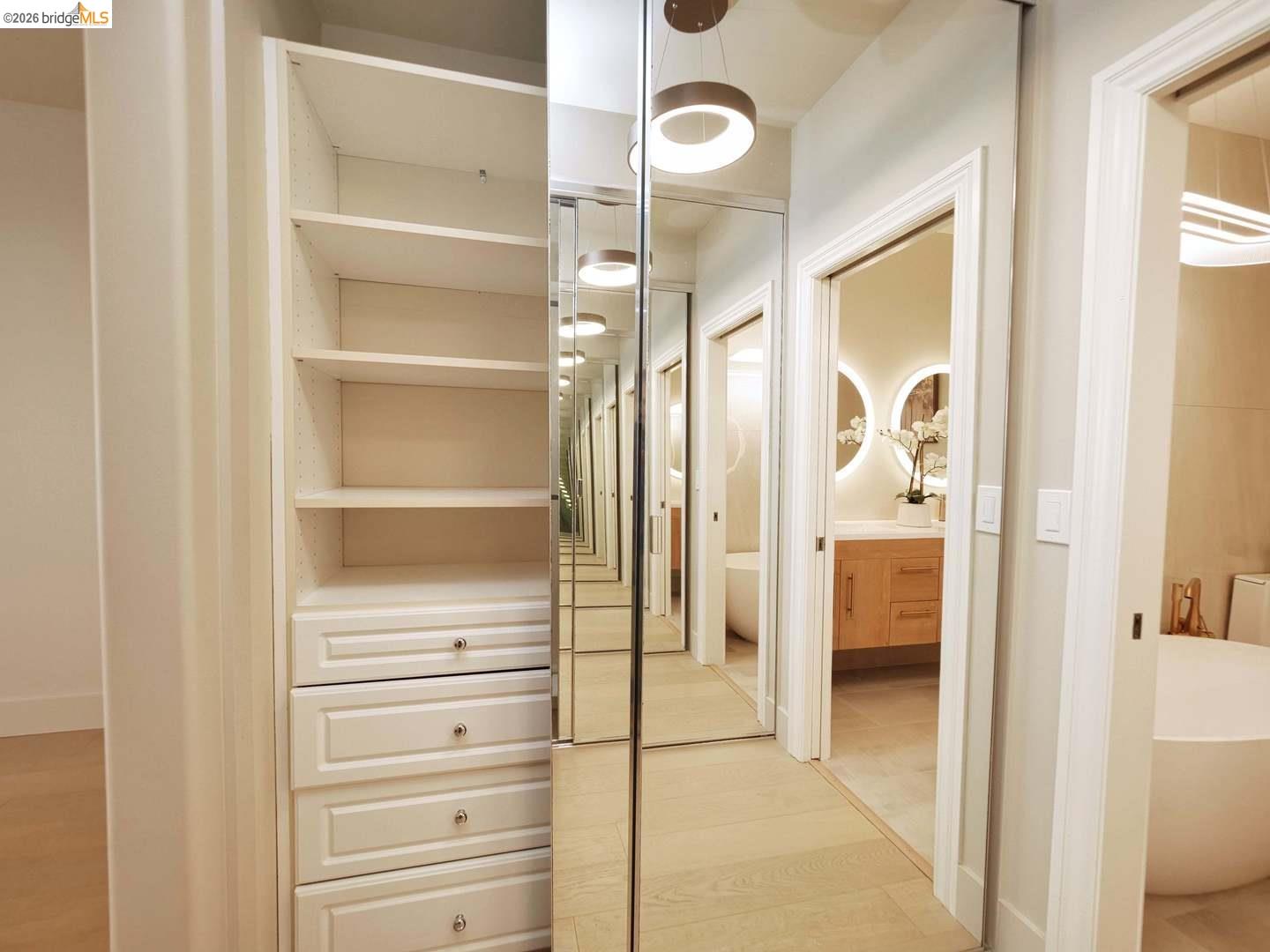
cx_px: 635
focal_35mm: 14
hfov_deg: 102.1
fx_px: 514
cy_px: 476
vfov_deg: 85.7
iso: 800
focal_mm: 7
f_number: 3.2
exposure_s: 1/160
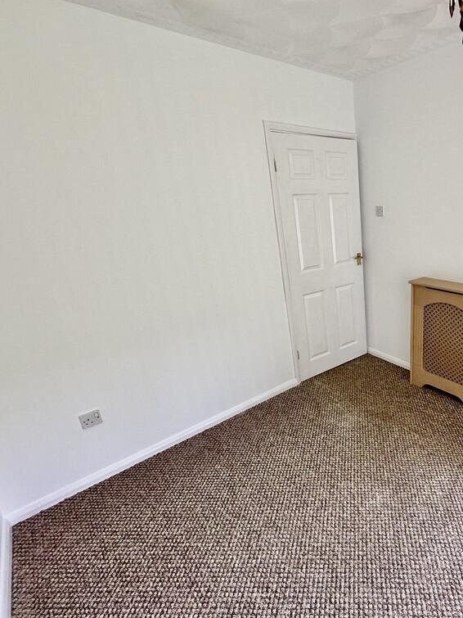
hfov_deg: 62.1
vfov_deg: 84.7
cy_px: 310
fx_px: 339
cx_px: 380
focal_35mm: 19
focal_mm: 2.22
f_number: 2.2
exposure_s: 1/100
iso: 125
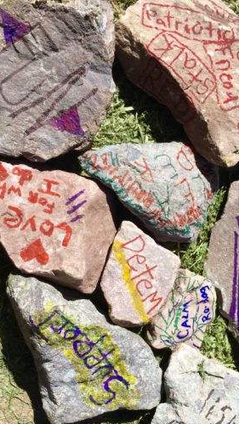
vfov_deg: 52.6
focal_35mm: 38
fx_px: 428
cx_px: 154
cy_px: 240
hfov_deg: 31.0
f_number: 2.2
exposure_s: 1/2198
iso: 32
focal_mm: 4.15
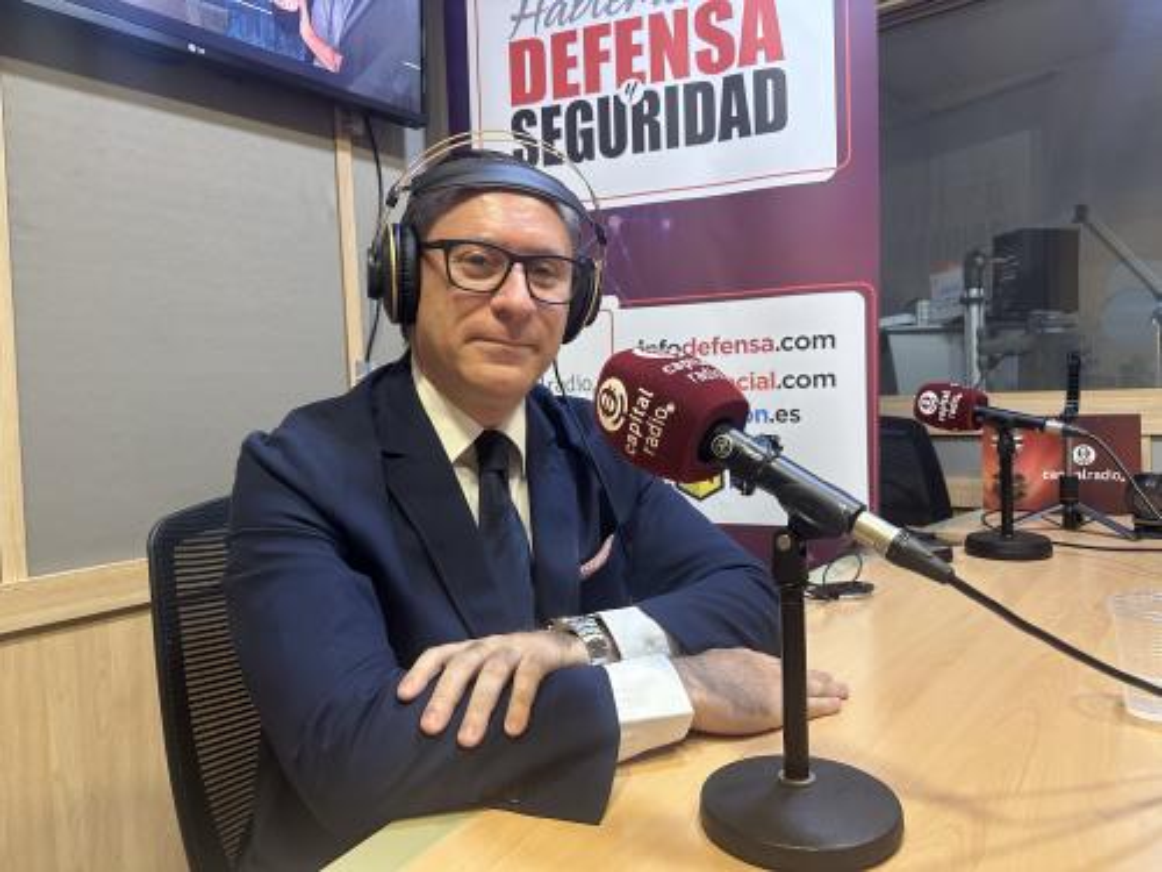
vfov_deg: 56.8
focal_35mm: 24
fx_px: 806
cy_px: 436
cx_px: 581
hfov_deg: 71.6
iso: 250
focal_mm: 6.86
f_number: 1.78
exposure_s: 1/50
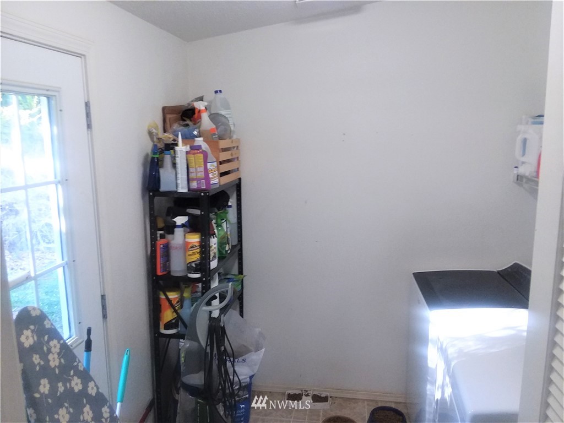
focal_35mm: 27
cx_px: 282
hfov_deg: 65.3
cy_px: 212
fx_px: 440
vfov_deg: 51.4
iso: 100
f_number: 1.9
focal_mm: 2.91
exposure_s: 1/30
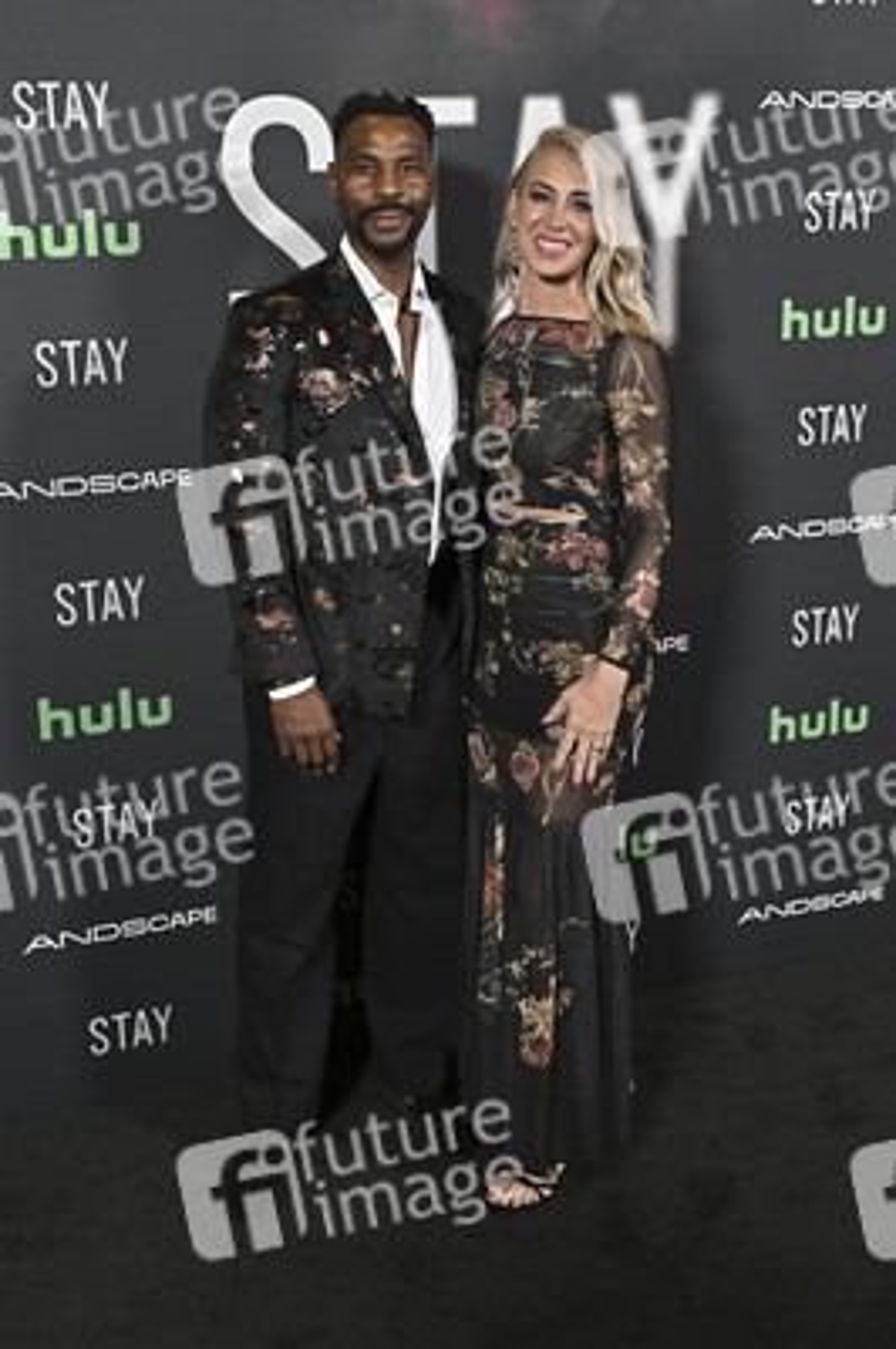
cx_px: 448
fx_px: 1309
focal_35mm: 35
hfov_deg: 37.8
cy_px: 674
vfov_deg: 54.5
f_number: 4
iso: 2500
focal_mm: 35
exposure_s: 1/320
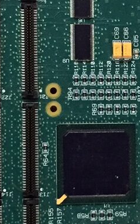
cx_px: 143
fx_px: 794
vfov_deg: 16.1
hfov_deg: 10.0
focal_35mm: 130
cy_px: 119
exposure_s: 1/30
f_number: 2.2
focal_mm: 4.15
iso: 250
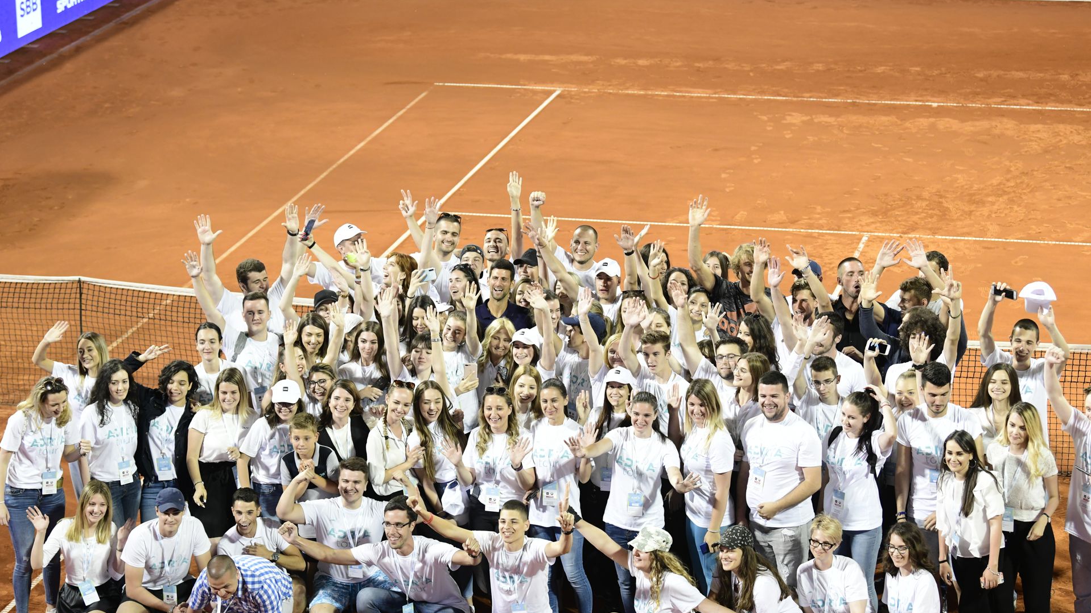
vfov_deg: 12.9
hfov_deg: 22.7
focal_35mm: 94
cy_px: 360
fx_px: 2719
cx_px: 550
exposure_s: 1/320
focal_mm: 86
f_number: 4
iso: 1600
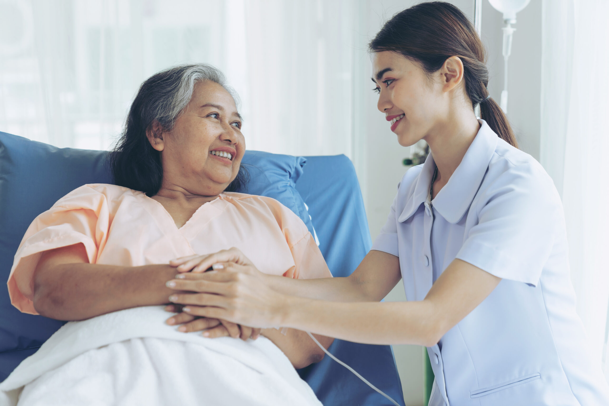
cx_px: 304
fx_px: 1015
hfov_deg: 33.4
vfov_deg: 22.6
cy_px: 203
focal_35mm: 60
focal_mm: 60
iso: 100
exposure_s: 1/80
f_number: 2.8
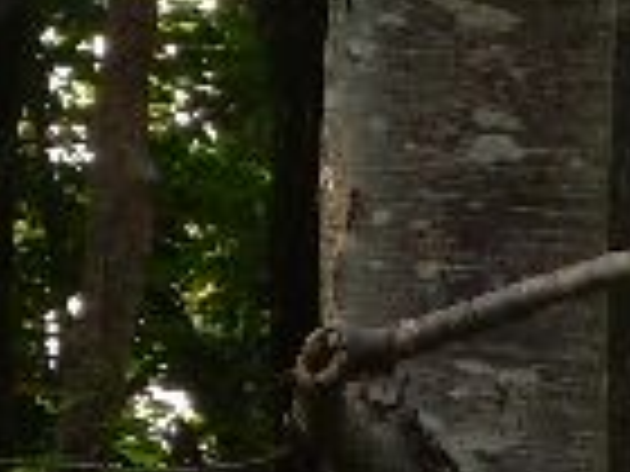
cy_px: 688
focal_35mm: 504
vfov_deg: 2.9
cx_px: 1138
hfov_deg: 3.9
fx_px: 9173
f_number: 4.9
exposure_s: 1/60
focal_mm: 18.9
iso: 50
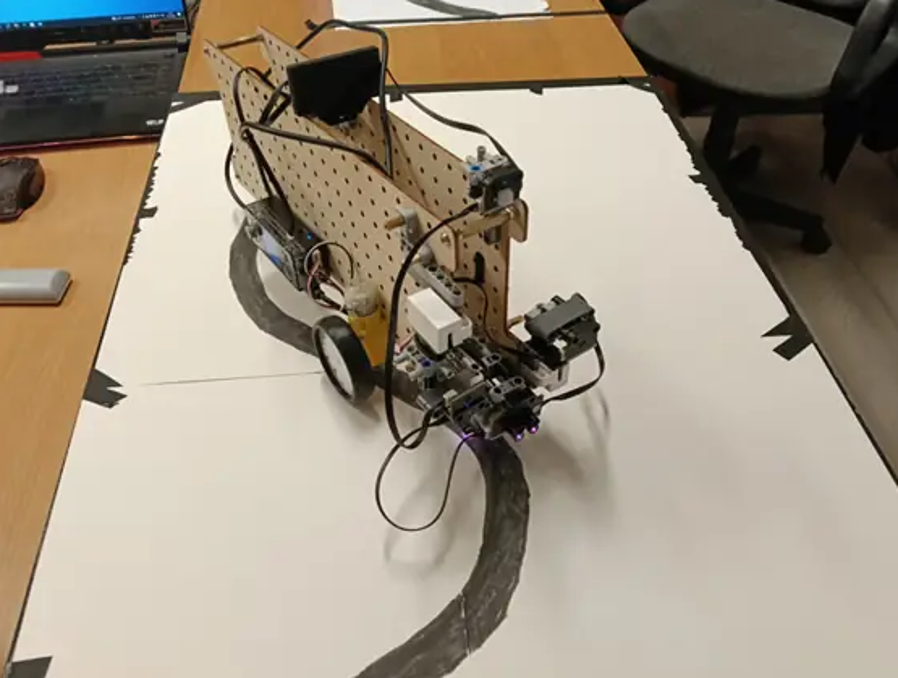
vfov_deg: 49.9
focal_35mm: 28
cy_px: 345
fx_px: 728
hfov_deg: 63.3
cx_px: 463
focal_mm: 3.98
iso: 400
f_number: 1.8
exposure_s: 1/100
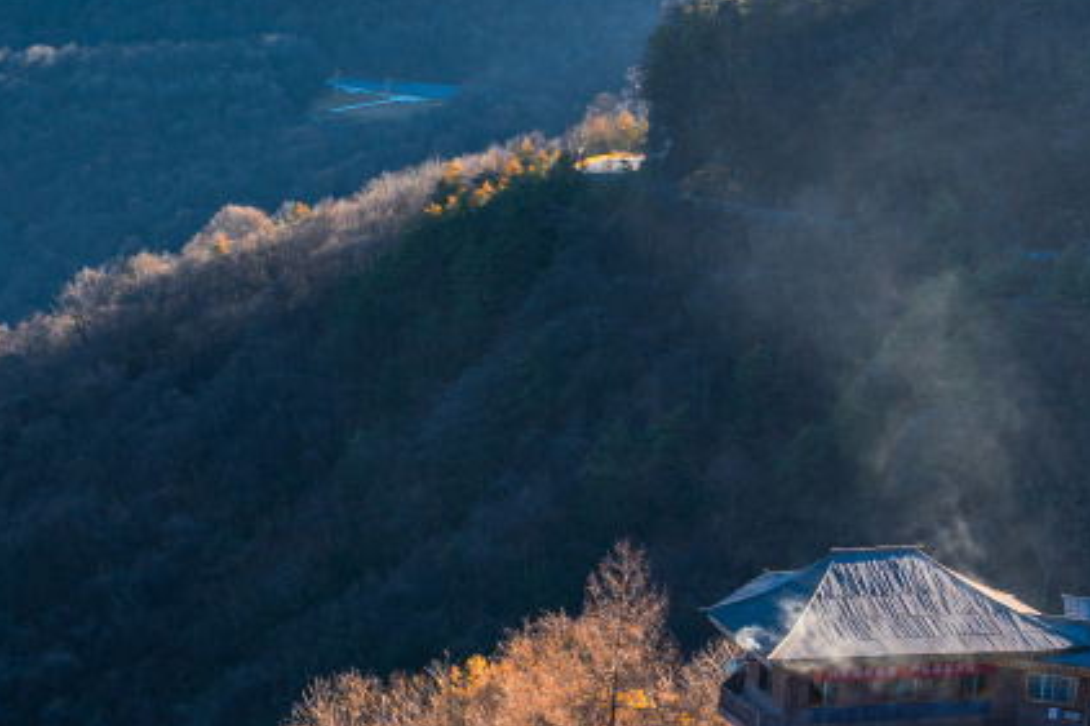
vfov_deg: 15.0
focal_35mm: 91
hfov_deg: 21.4
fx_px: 2754
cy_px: 295
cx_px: -75
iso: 100
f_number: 8
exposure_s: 1/200
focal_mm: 32
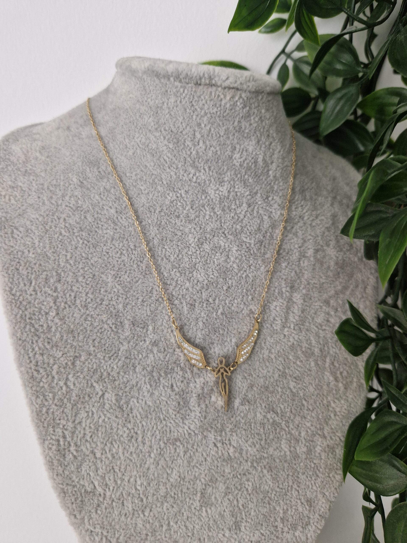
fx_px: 361
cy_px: 272
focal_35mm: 23
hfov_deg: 58.9
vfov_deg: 73.9
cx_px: 204
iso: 50
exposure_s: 1/100
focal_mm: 5.4
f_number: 1.8
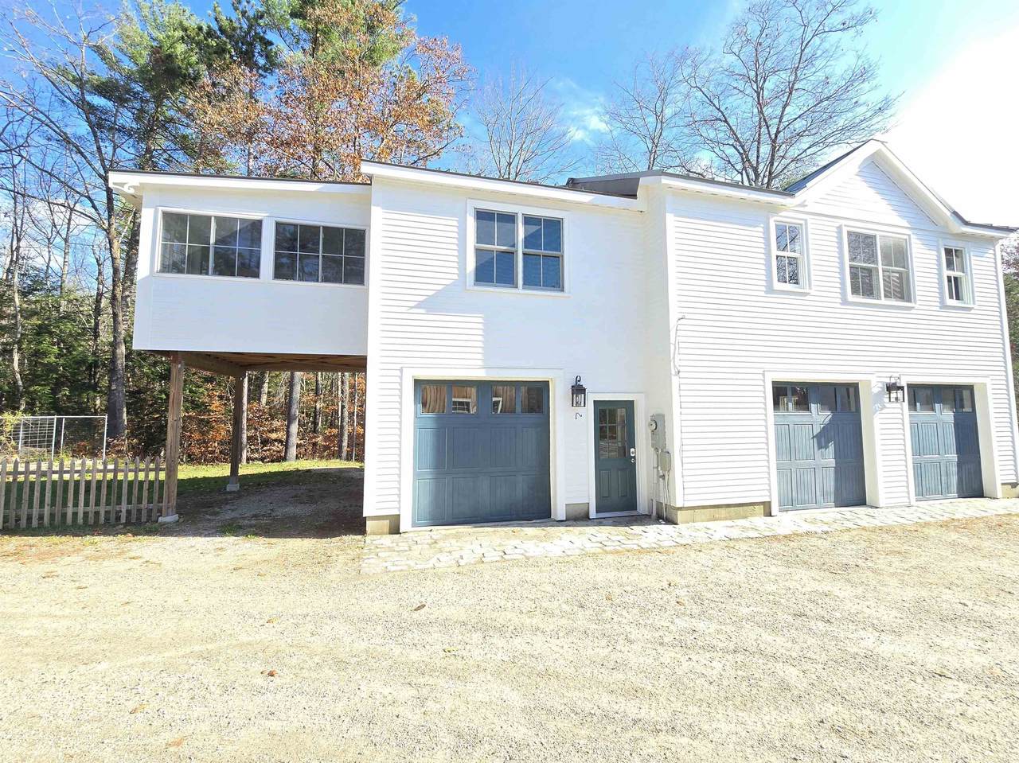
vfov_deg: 89.9
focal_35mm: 13
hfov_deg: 106.2
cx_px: 510
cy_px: 382
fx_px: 383
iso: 50
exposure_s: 1/435
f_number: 2.2
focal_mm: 2.2
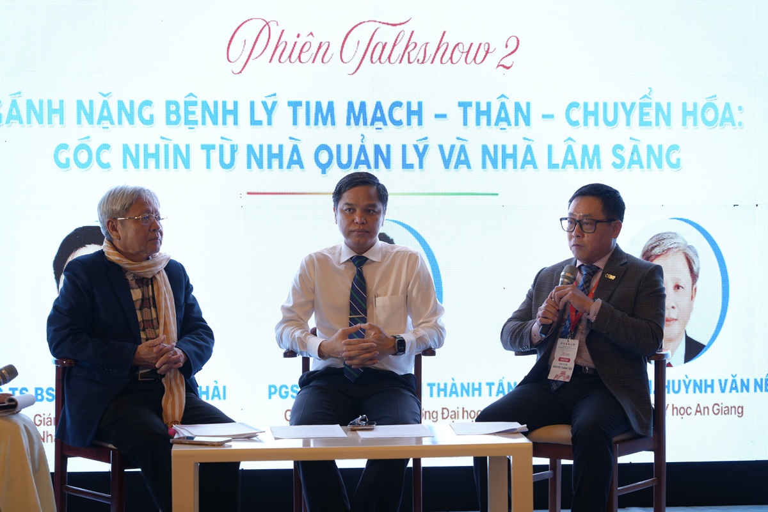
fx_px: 1664
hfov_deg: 26.0
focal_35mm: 78
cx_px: 384
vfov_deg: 17.5
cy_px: 256
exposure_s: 1/13
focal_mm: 78
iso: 100
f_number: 4.5
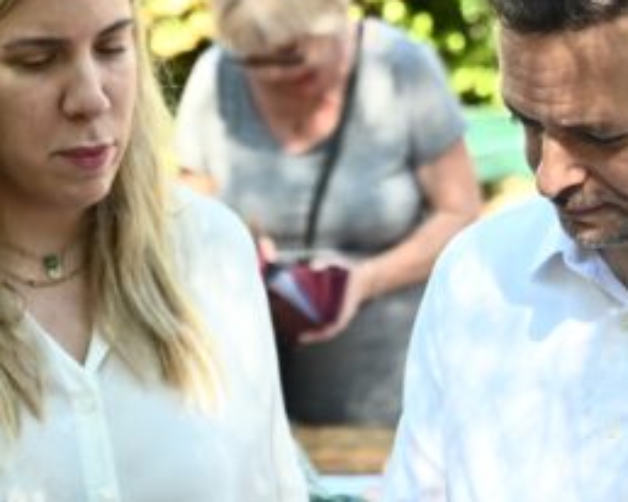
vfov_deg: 9.6
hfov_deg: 12.0
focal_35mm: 161
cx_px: 404
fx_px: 2990
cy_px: 424
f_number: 4
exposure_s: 1/800
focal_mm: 59
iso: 800
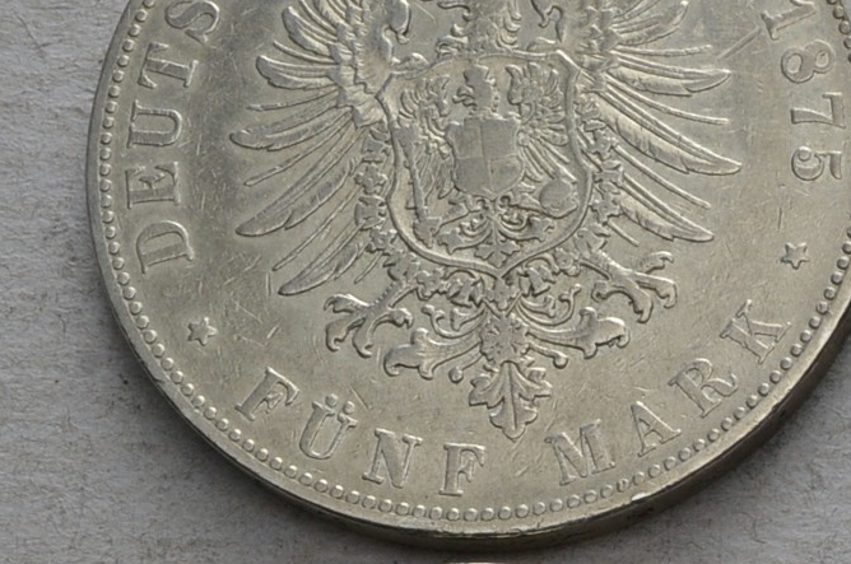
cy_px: 758
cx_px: 1354
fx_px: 4177
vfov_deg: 7.6
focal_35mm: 177
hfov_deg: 11.1
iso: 400
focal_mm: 32
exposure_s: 1/250
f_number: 14
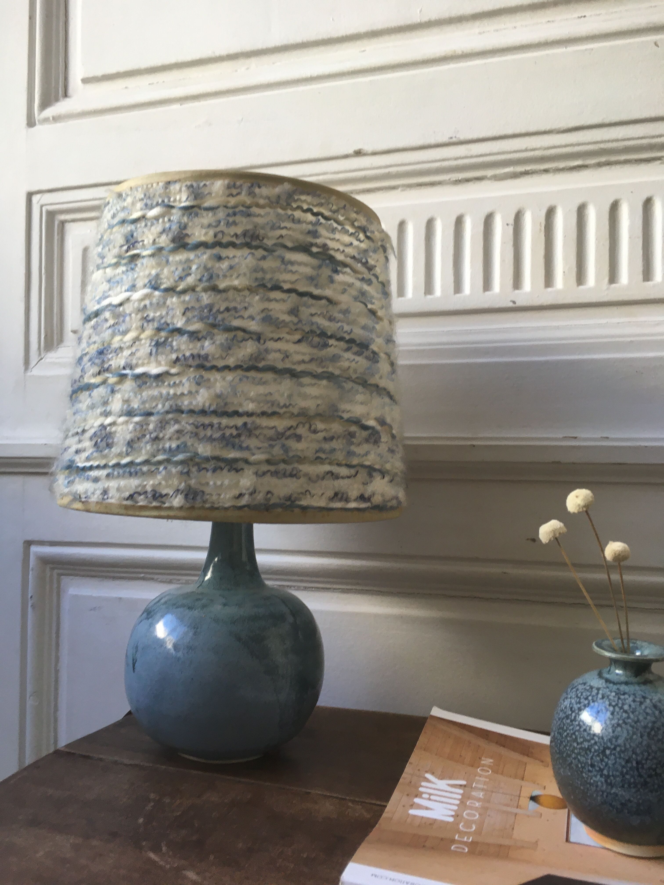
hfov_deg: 48.2
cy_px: 442
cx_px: 332
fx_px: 742
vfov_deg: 61.7
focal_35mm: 29
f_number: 2.2
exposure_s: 1/33
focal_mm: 4.15
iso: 25
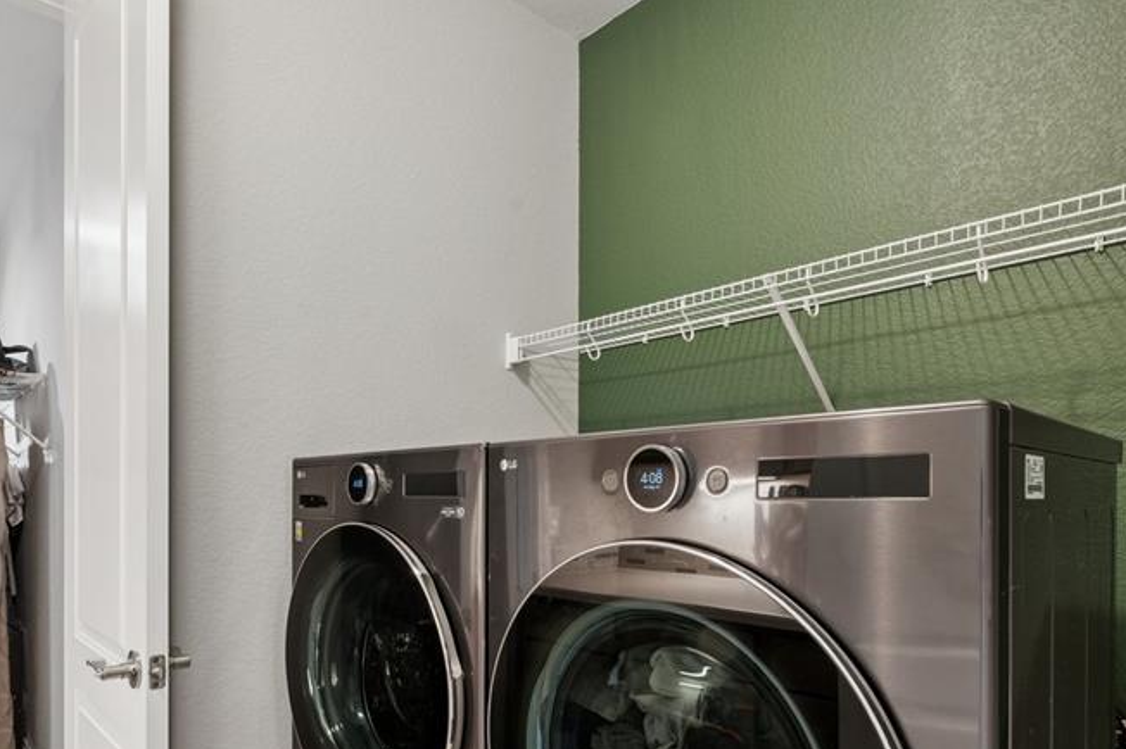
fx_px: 688
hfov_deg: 78.5
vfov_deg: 55.9
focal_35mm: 22
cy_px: 504
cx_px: 518
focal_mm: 14
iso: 250
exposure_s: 2.5
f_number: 10
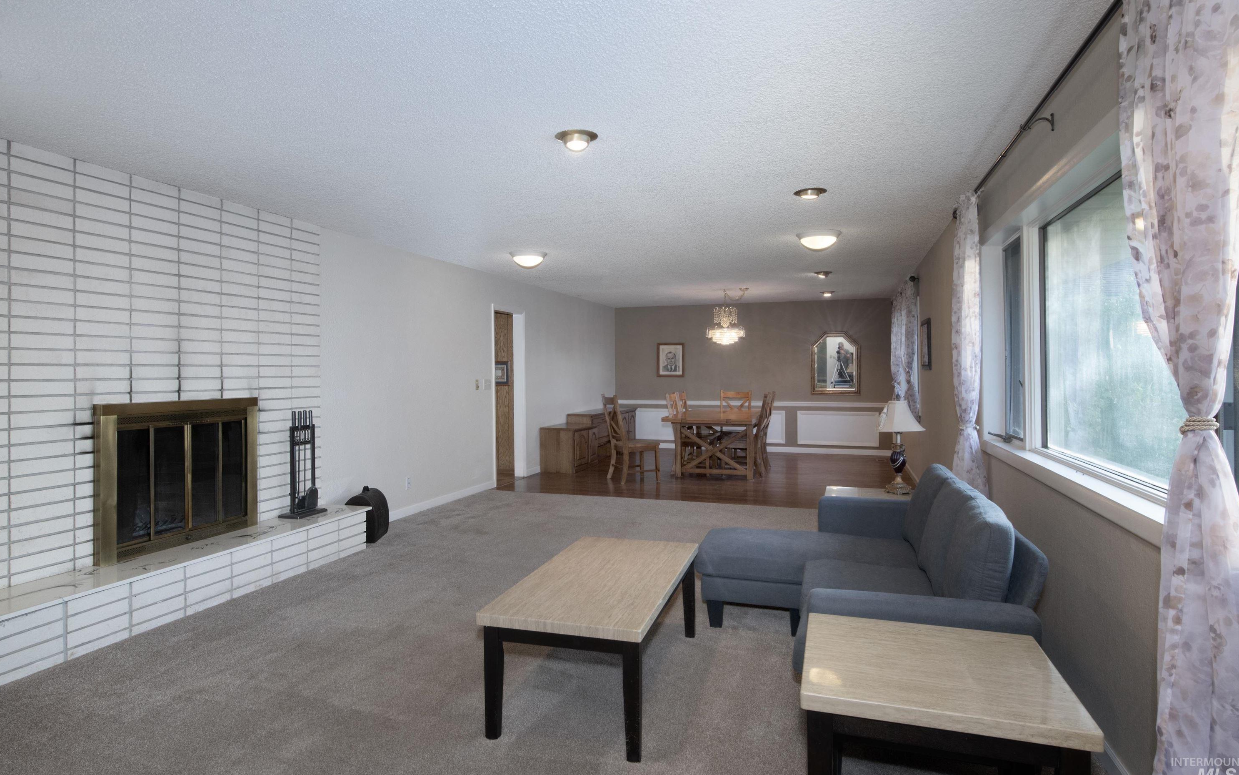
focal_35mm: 20
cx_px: 627
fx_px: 675
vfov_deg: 59.7
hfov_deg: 85.1
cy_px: 379
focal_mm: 19
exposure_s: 1/5
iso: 500
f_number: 20
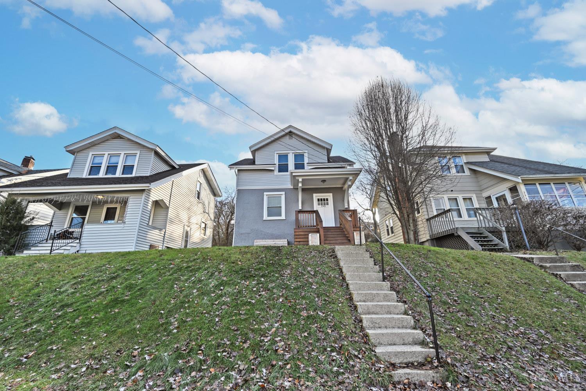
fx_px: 228
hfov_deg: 104.3
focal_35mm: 14
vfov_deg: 81.2
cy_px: 196
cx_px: 293
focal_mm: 14
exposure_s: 1/250
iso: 110
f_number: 5.6
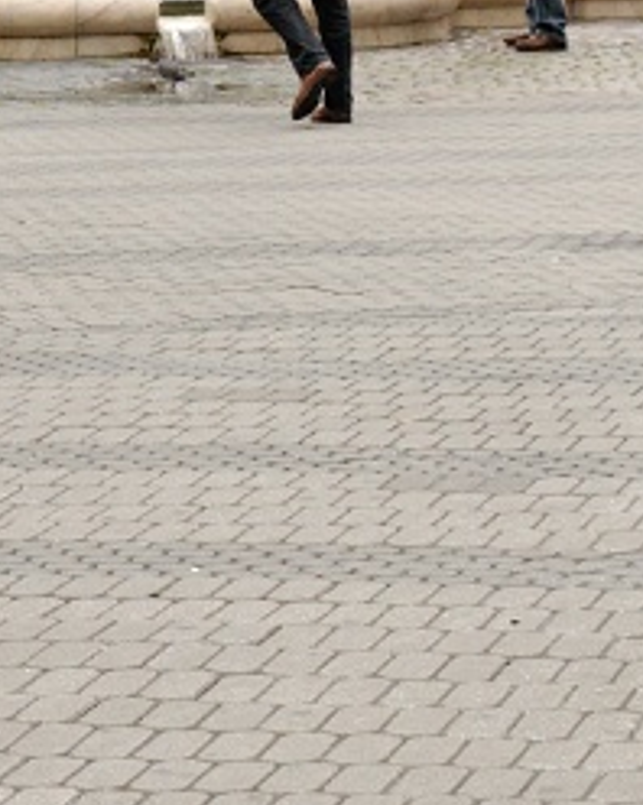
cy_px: -555
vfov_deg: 8.3
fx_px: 5359
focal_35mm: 225
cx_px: -78
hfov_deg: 6.8
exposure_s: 1/160
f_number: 5.6
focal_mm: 30
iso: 200
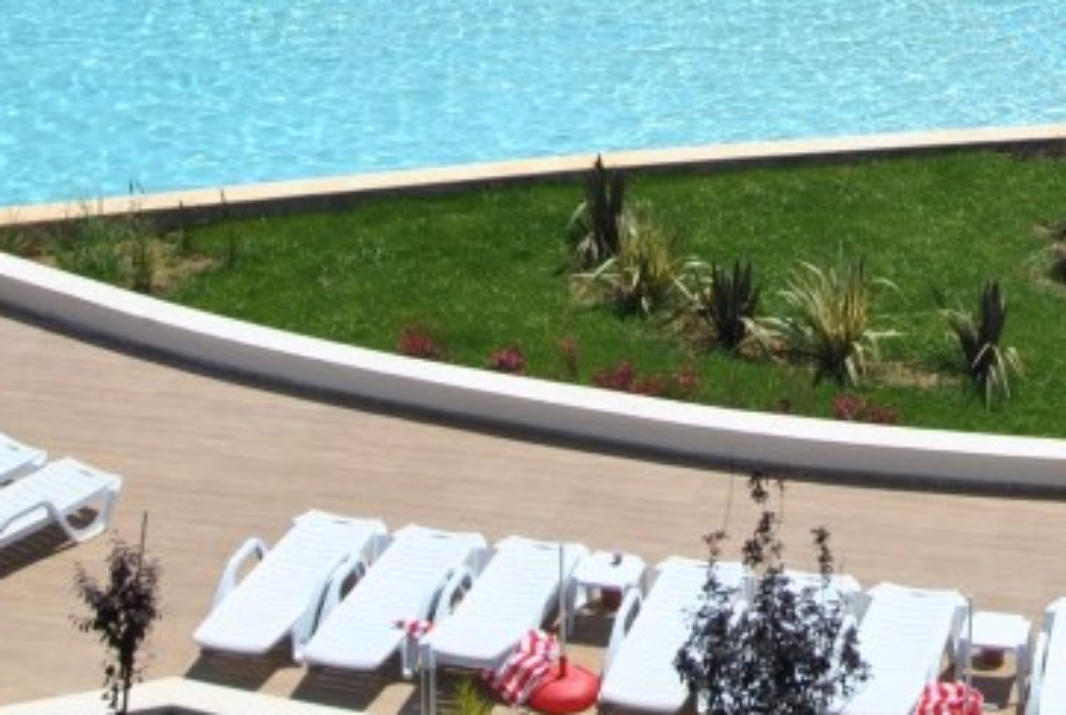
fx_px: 3383
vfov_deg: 11.7
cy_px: -227
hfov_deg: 17.4
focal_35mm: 114
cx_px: 1132
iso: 100
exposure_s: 1/320
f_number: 9
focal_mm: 24
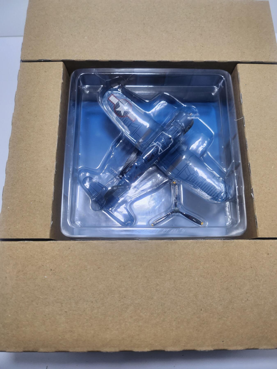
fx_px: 256
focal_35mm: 24
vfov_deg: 71.6
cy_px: 184
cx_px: 138
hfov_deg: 56.8
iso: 200
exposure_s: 1/180
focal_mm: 5
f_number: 1.8
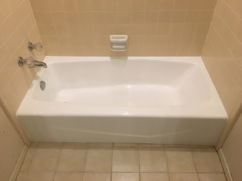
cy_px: 90
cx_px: 121
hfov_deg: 61.7
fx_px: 203
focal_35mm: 29
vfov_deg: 48.2
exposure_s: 1/30
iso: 125
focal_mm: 4.15
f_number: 2.2
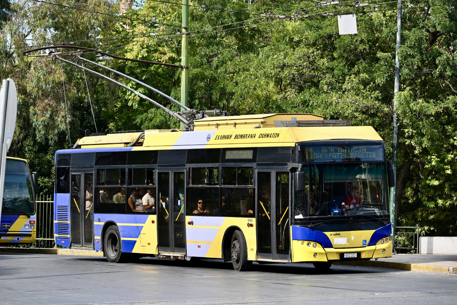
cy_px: 152
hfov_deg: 16.1
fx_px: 1612
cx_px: 227
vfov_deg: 10.8
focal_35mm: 127
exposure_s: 1/500
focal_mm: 84
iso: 180
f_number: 5.6
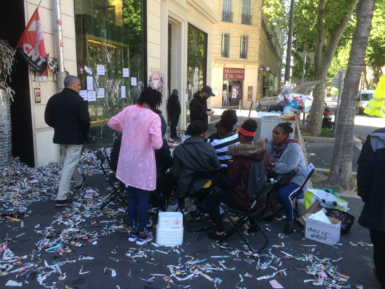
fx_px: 323
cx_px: 192
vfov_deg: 48.2
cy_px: 144
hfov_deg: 61.7
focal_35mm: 29
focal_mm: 4.15
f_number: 2.2
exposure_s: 1/119
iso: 32
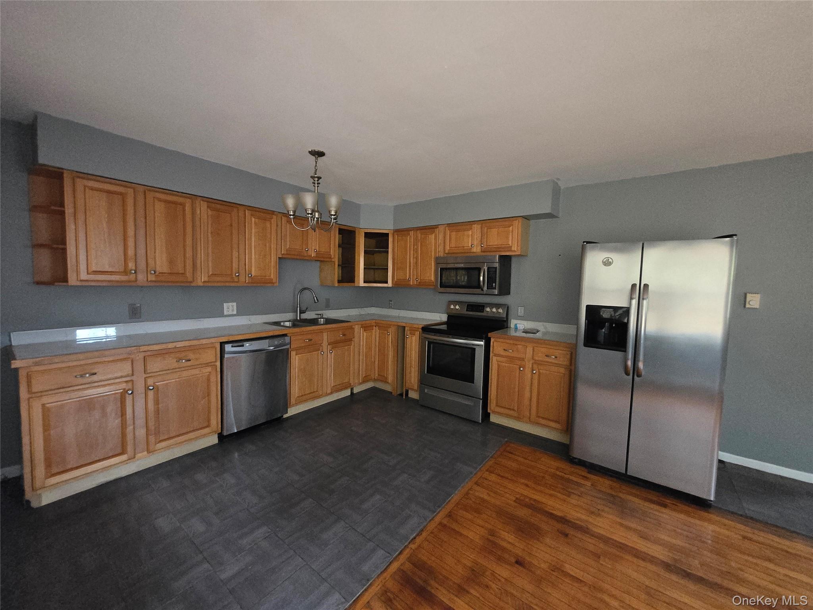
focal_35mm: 13
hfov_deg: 106.2
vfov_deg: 89.9
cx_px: 406
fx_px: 305
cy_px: 305
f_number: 2.2
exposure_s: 1/24
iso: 1600
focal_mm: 1.7
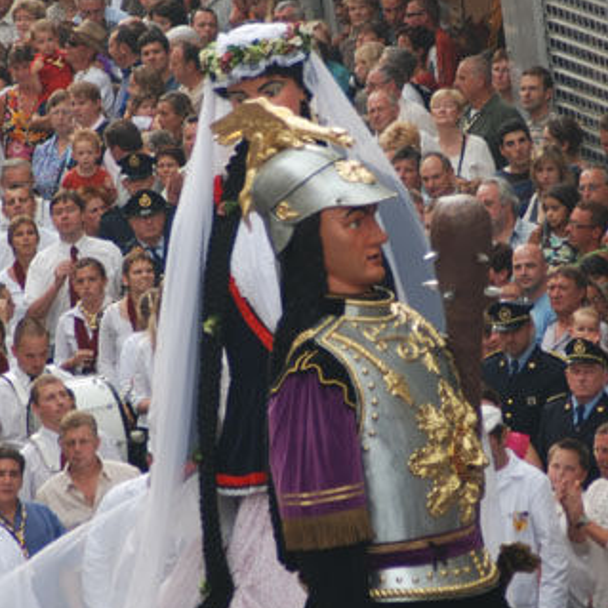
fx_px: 10513
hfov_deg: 3.3
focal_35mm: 529
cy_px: 290
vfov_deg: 3.3
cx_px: 379
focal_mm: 165
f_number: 4.8
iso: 100
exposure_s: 1/160
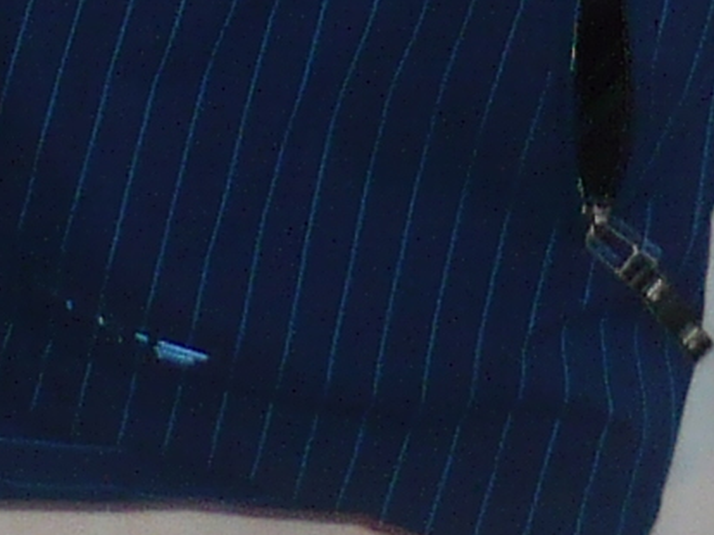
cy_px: -1303
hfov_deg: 7.6
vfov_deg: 5.3
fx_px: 5360
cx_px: 252
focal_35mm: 260
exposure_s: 1/30
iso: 100
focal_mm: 5.8
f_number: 2.8
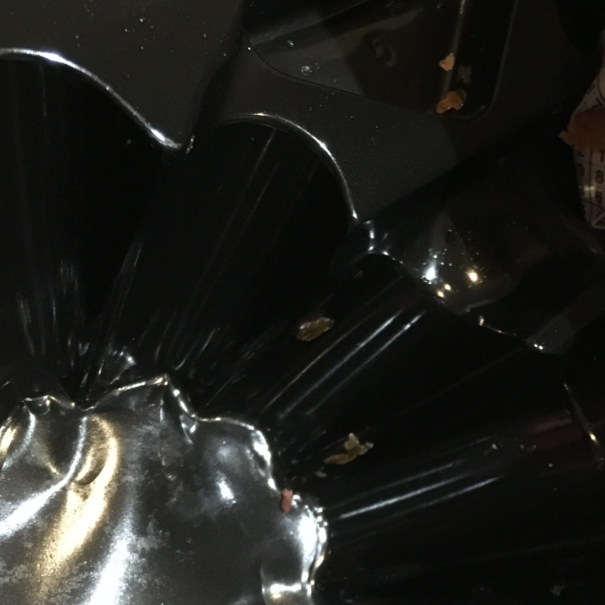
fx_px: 1147
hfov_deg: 27.8
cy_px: 290
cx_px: 604
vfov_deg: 29.5
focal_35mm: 58
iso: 500
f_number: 2.2
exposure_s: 1/17
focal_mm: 4.15
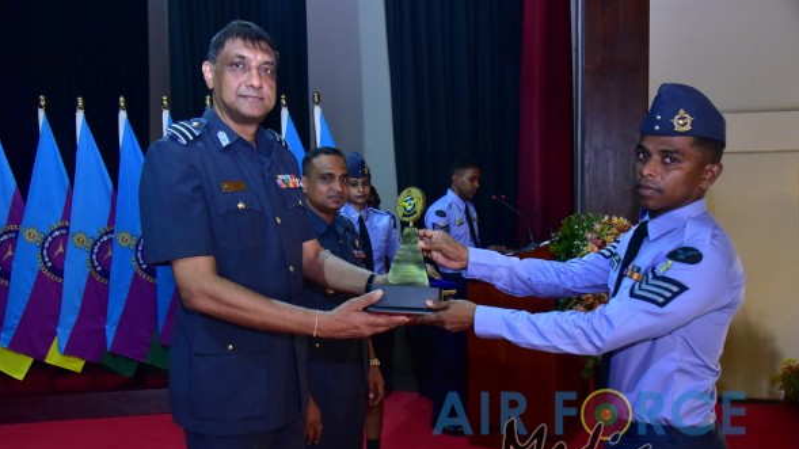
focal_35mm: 32
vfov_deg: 36.6
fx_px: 678
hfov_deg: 61.0
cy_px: 250
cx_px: 406
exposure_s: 1/125
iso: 3200
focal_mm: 30
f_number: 5
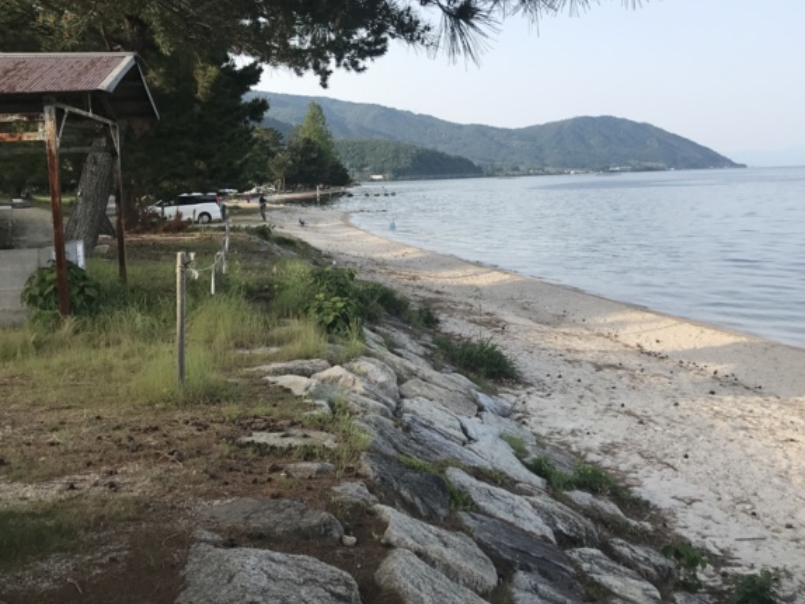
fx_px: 907
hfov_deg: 47.5
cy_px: 230
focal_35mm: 39
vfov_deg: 36.7
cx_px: 491
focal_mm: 3.99
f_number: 1.8
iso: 20
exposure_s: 1/1053
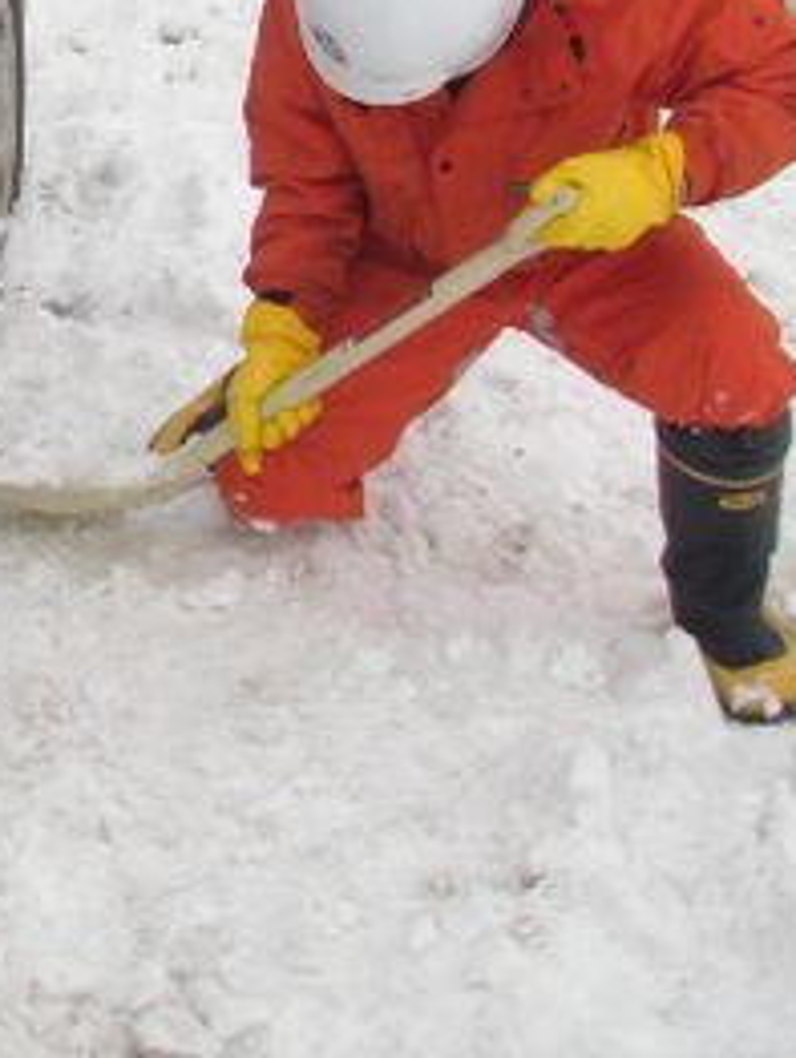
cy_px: 157
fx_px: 2663
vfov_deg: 22.1
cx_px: -170
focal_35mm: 87
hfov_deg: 16.3
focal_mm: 6.7
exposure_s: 1/640
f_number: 4.5
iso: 80
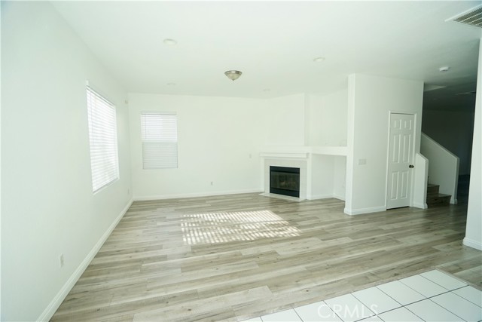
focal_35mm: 16
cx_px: 241
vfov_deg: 73.8
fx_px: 214
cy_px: 161
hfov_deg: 96.7
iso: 125
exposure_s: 1/60
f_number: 4
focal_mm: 16
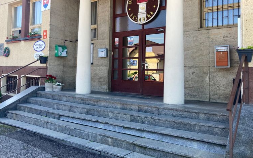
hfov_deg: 62.9
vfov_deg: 41.6
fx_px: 207
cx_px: 125
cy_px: 64
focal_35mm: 30
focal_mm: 3.99
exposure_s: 1/225
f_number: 1.8
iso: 20
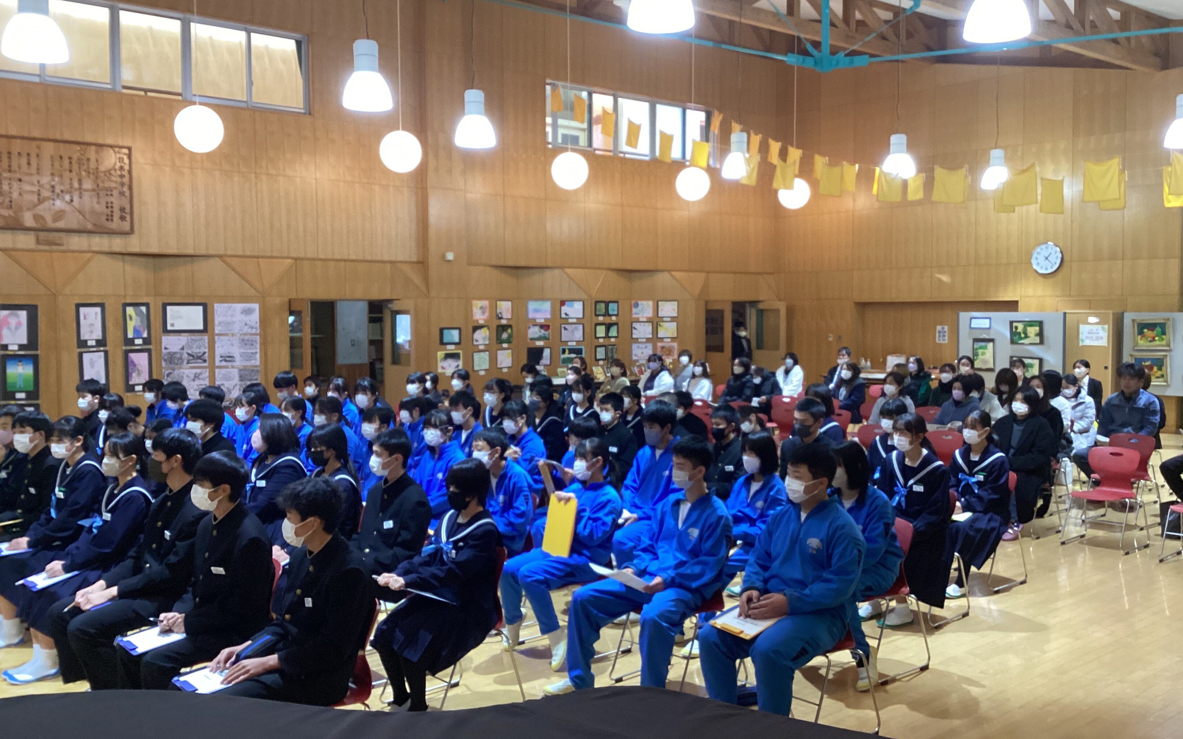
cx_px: 590
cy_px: 357
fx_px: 1064
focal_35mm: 33
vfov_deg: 38.3
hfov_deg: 58.1
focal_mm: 3.3
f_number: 2.4
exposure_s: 1/60
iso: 250
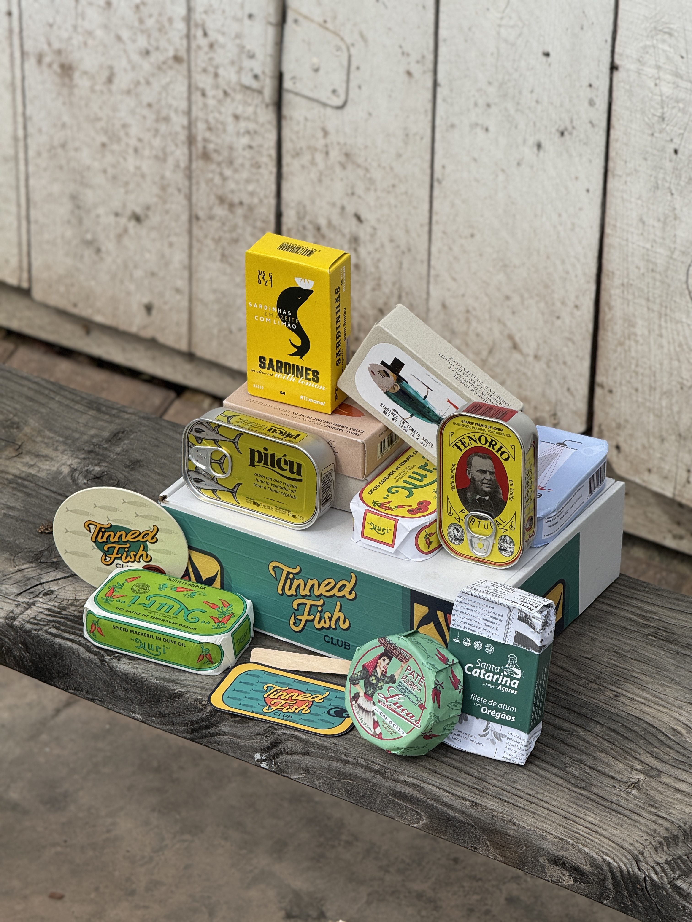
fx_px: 3199
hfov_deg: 12.3
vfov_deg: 16.4
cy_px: 461
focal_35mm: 120
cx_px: 346
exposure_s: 1/1689
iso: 50
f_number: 2.8
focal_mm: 15.66
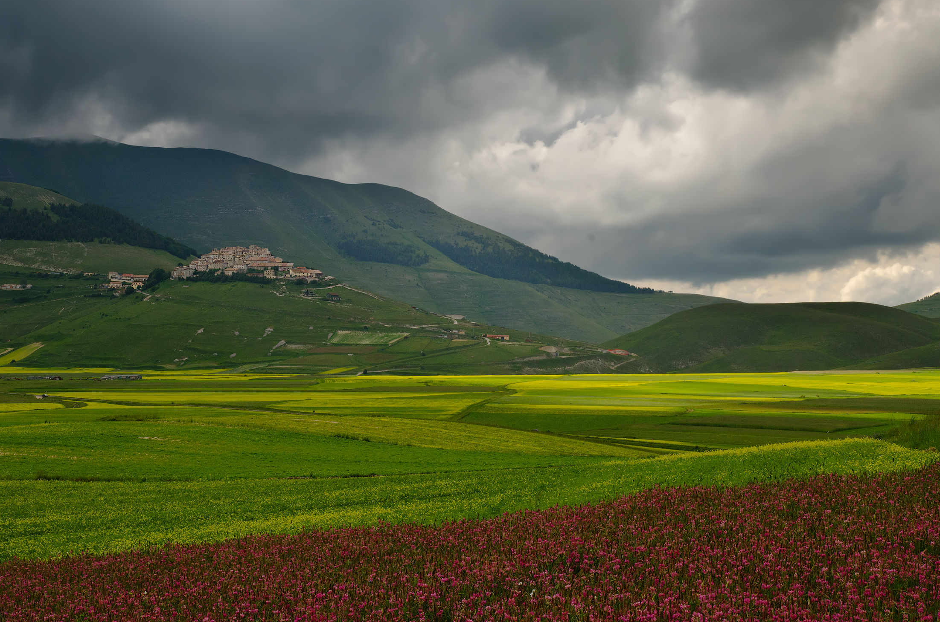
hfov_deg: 27.6
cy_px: 286
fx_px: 1916
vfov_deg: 18.4
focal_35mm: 74
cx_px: 502
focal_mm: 45
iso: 200
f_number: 16
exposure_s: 1/50
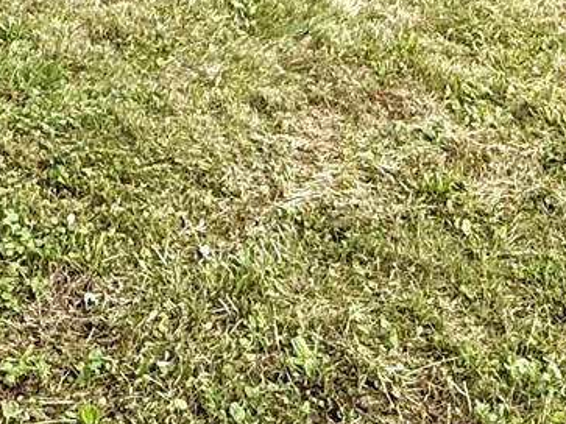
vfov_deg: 15.9
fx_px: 1291
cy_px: -334
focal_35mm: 79
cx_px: 360
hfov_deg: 24.6
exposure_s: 1/985
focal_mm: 2.22
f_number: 2.2
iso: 50
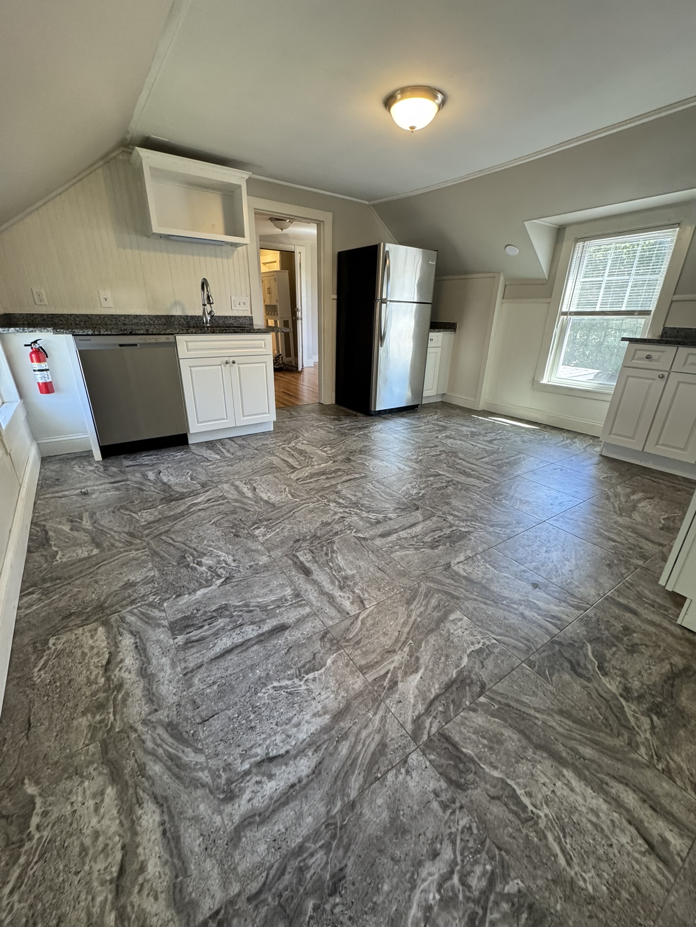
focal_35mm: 14
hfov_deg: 85.7
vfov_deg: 102.1
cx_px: 348
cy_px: 464
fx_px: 375
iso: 320
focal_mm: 2.22
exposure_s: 1/120
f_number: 2.2
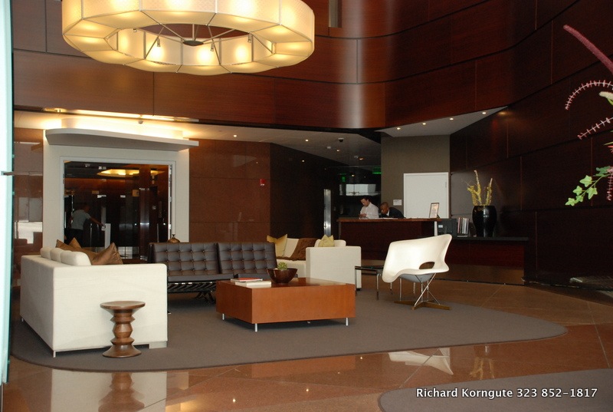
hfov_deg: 49.5
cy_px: 206
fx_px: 665
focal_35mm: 39
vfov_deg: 34.4
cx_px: 306
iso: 800
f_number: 5
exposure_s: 1/60
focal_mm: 26
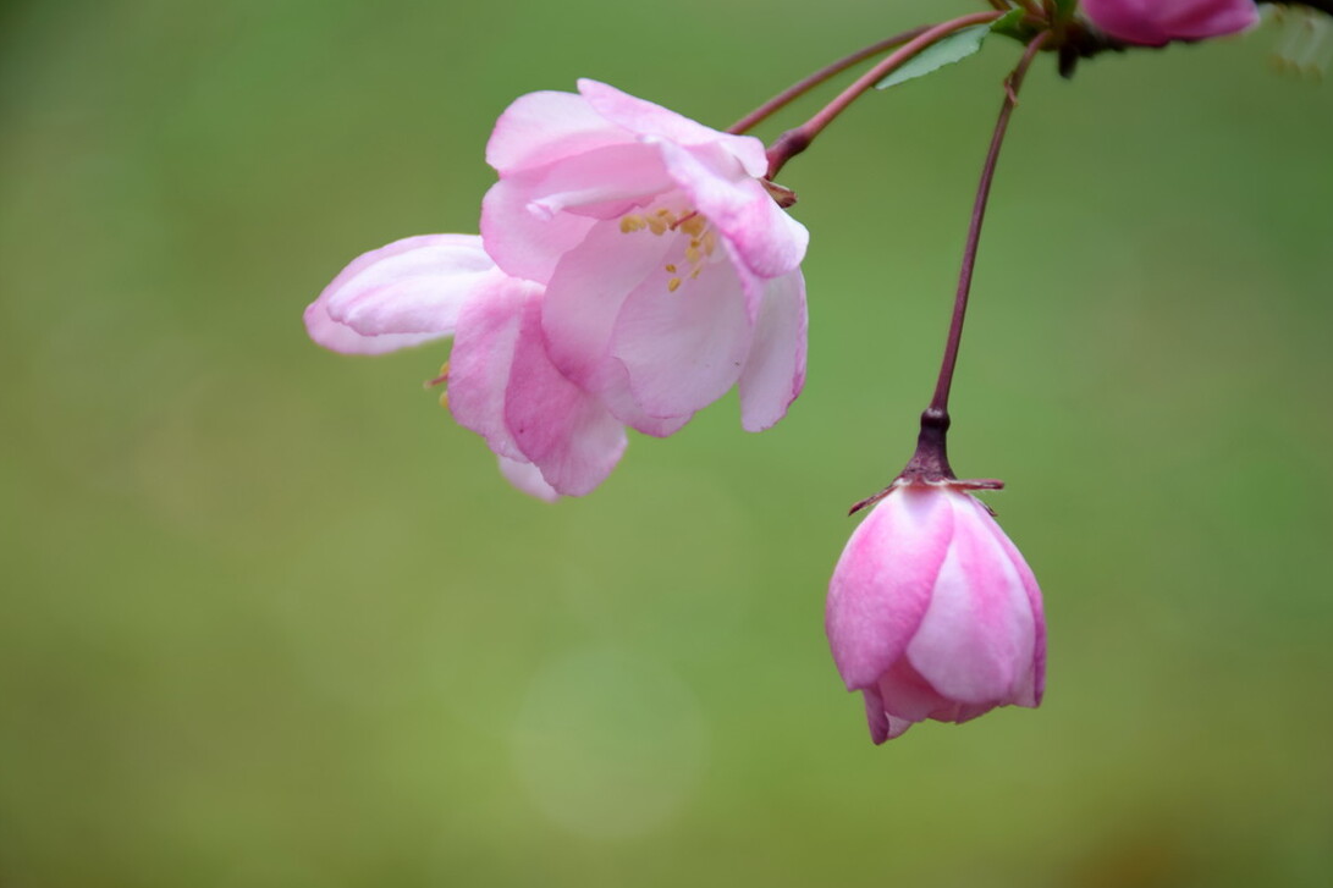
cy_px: 486
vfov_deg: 5.9
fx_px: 8552
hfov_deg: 8.9
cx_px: 721
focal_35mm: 231
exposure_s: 1/160
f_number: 5.6
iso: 100
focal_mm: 140
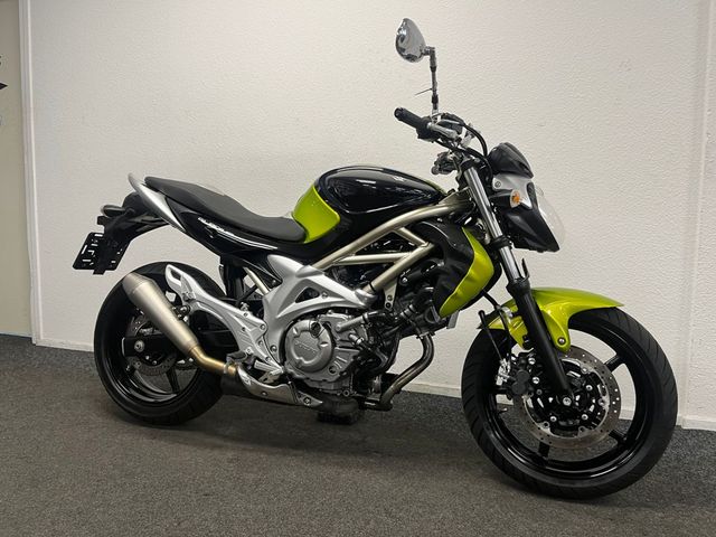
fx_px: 538
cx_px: 358
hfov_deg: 67.3
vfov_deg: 53.1
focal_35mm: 26
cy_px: 268
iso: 64
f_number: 1.6
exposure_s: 1/50
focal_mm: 5.1
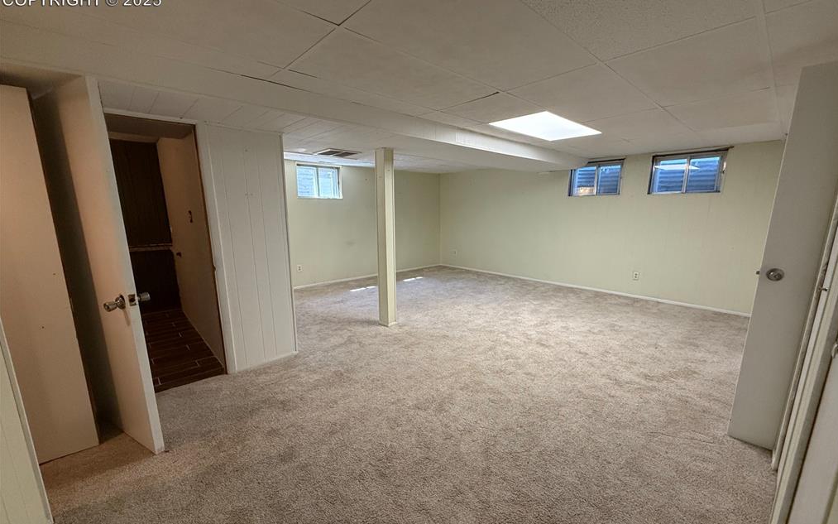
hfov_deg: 101.5
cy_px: 278
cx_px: 423
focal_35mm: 15
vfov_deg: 74.7
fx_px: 343
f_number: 2.2
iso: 400
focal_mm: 2.22
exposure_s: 1/120
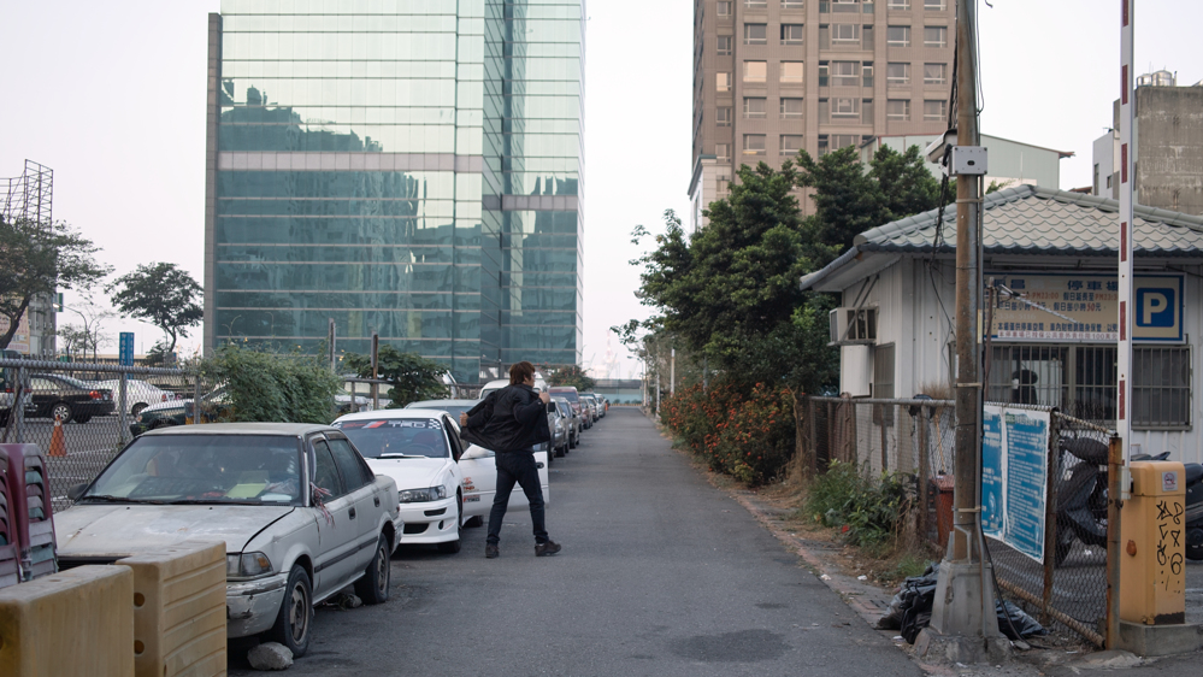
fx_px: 1404
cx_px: 612
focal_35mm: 44
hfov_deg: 46.4
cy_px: 396
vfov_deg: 27.1
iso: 100
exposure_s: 1/100
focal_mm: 24.2
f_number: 2.8
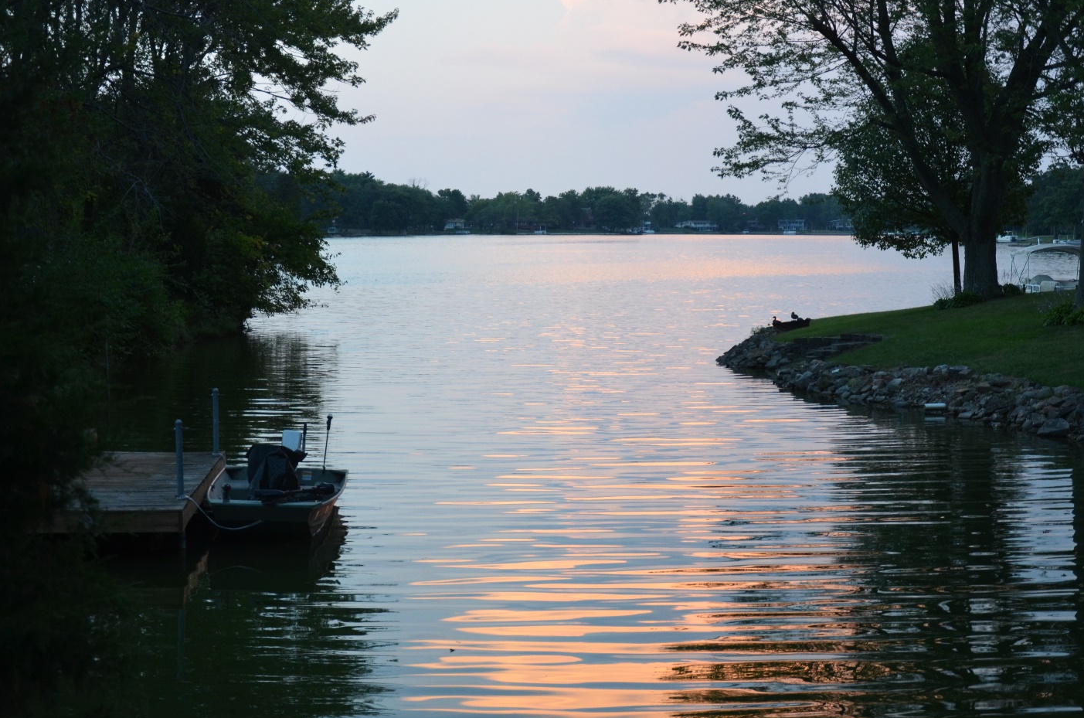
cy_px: 370
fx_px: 1953
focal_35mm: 65
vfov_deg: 20.8
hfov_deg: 31.0
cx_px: 579
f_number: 4.5
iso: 800
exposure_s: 1/40
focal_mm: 38
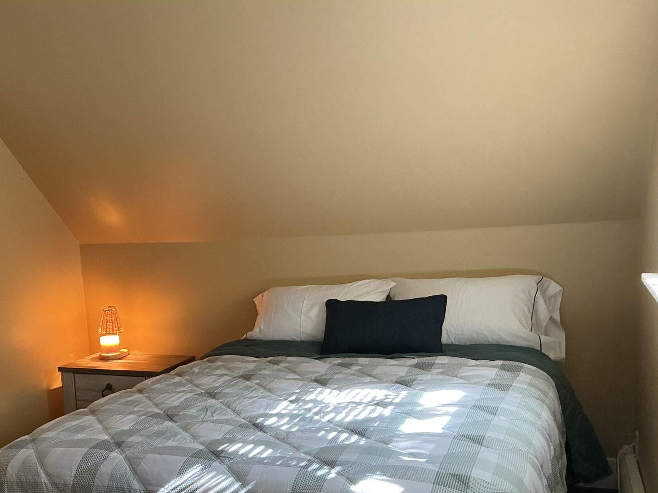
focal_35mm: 41
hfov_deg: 44.9
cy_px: 345
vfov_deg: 34.7
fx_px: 779
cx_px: 206
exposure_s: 1/60
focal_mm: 3
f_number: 1.8
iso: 160
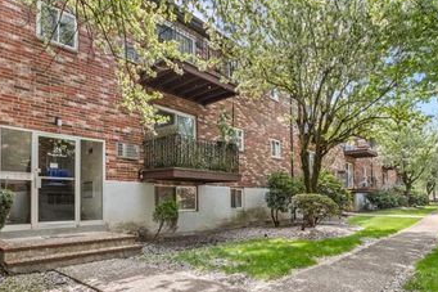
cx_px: 218
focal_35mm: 22
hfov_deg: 78.6
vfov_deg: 56.0
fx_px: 268
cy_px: 195
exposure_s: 1/800
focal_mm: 10
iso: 400
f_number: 4
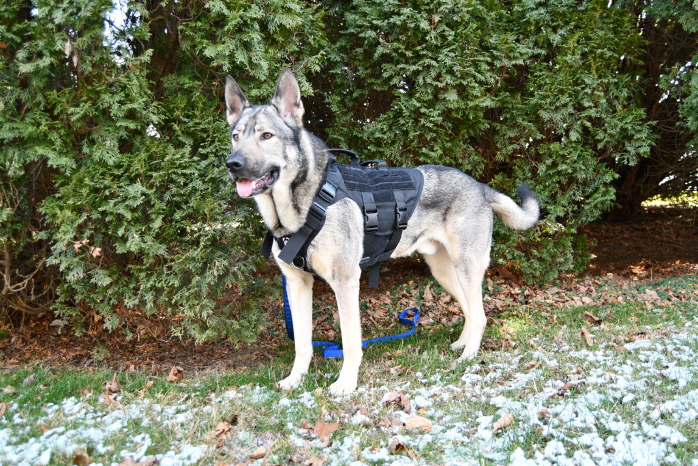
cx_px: 349
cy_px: 233
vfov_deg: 40.0
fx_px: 640
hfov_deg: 57.2
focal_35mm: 33
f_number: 3.5
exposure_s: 1/250
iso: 720
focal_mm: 22
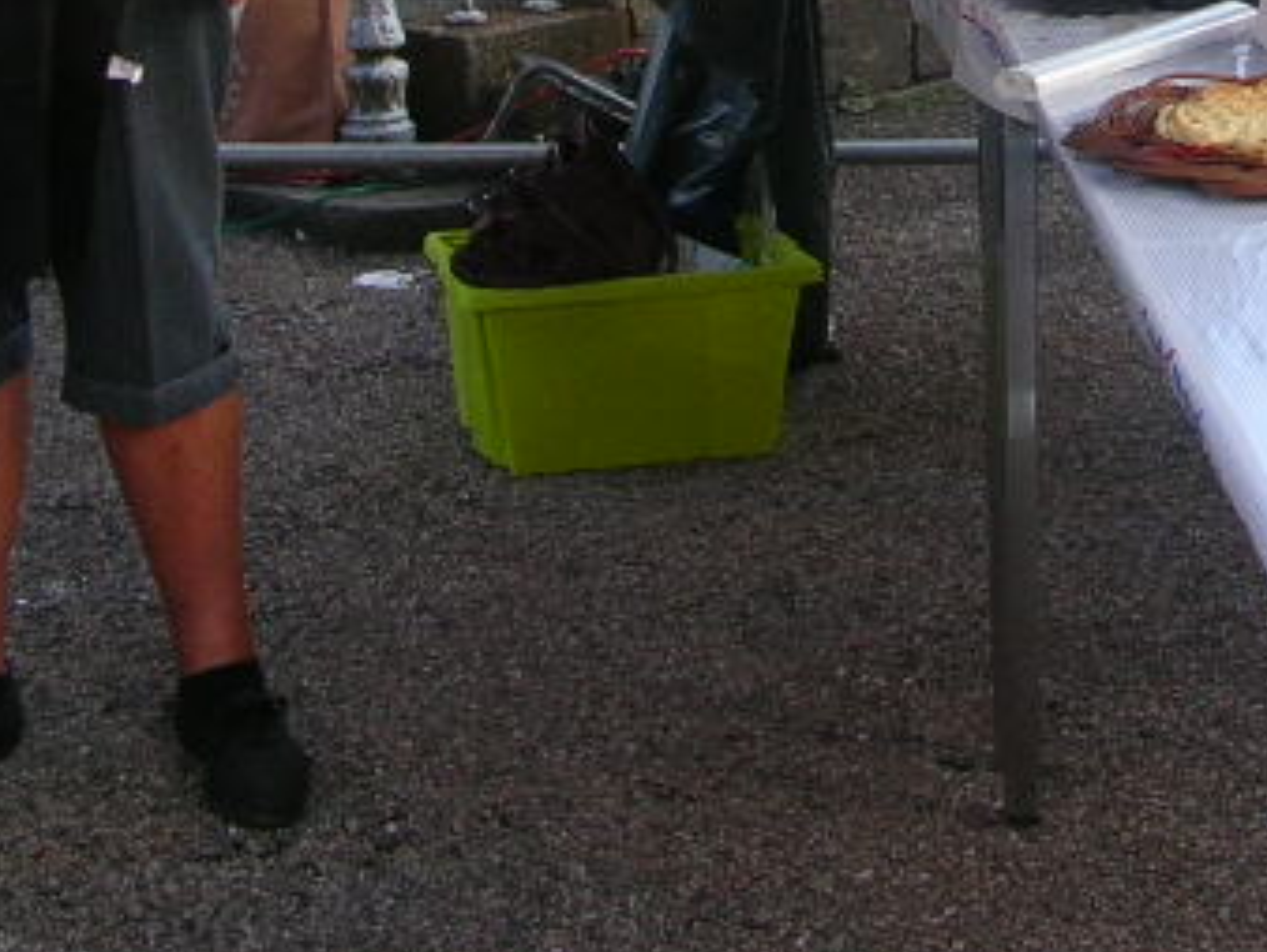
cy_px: -401
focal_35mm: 106
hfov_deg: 18.2
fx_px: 3883
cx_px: 1173
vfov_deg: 13.3
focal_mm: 5.8
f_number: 2.8
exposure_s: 1/41.6
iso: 50
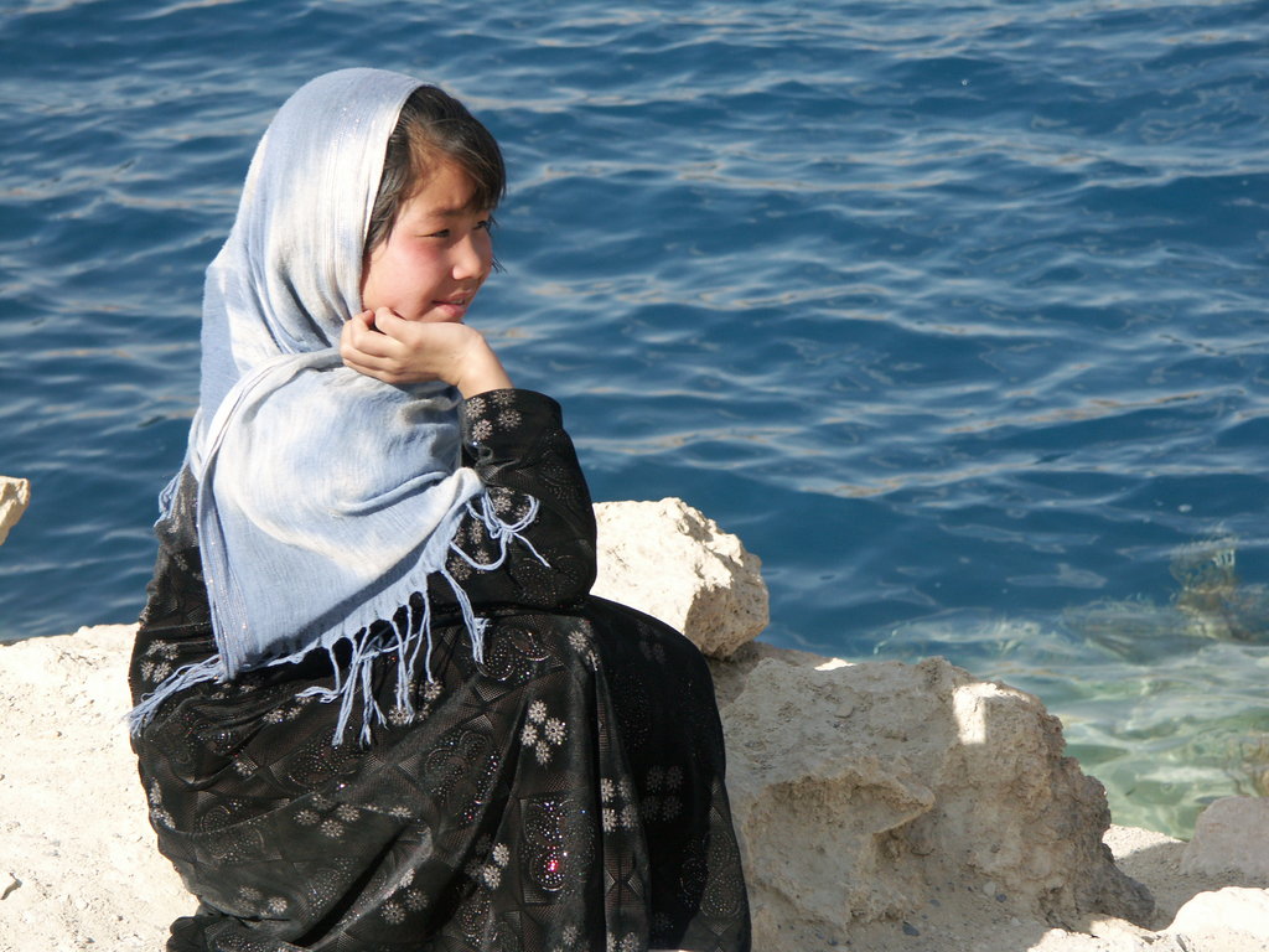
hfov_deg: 12.0
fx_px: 6012
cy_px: 476
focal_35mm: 164
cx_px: 634
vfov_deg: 9.1
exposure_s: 1/320
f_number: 4.5
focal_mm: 41.75
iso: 64
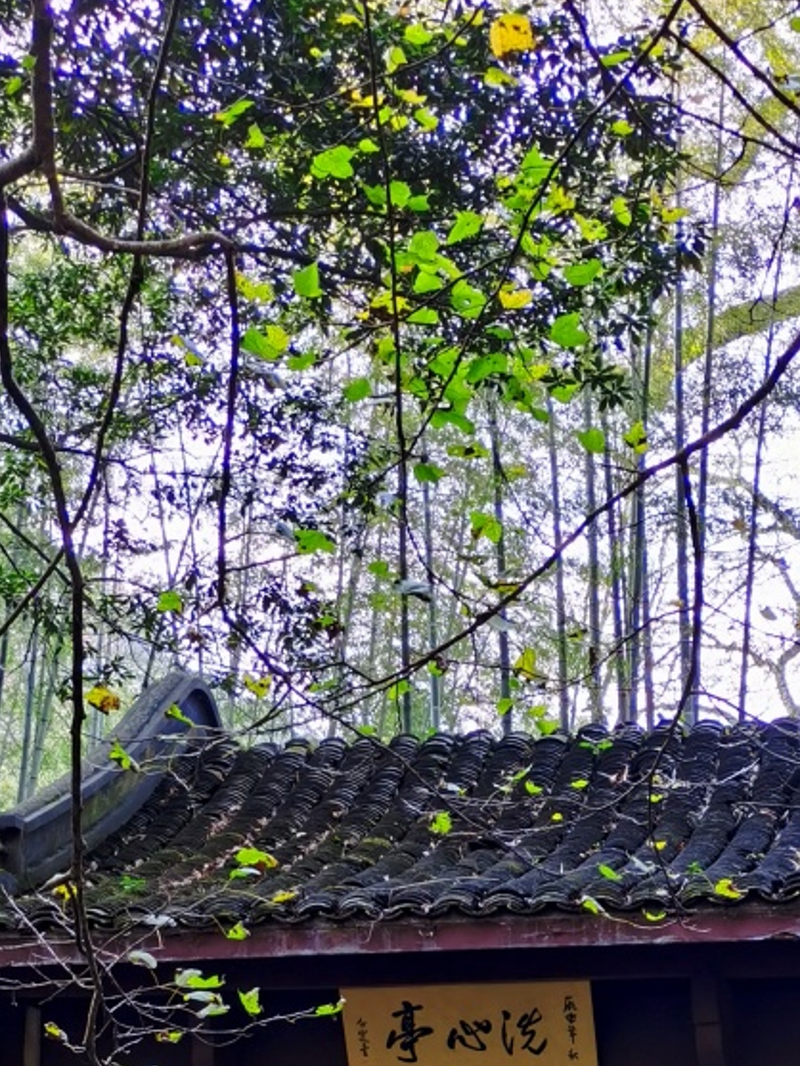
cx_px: 509
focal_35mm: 84
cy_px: 1047
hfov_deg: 17.5
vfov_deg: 22.5
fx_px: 2587
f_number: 1.8
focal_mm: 5.58
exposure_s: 1/138
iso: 50
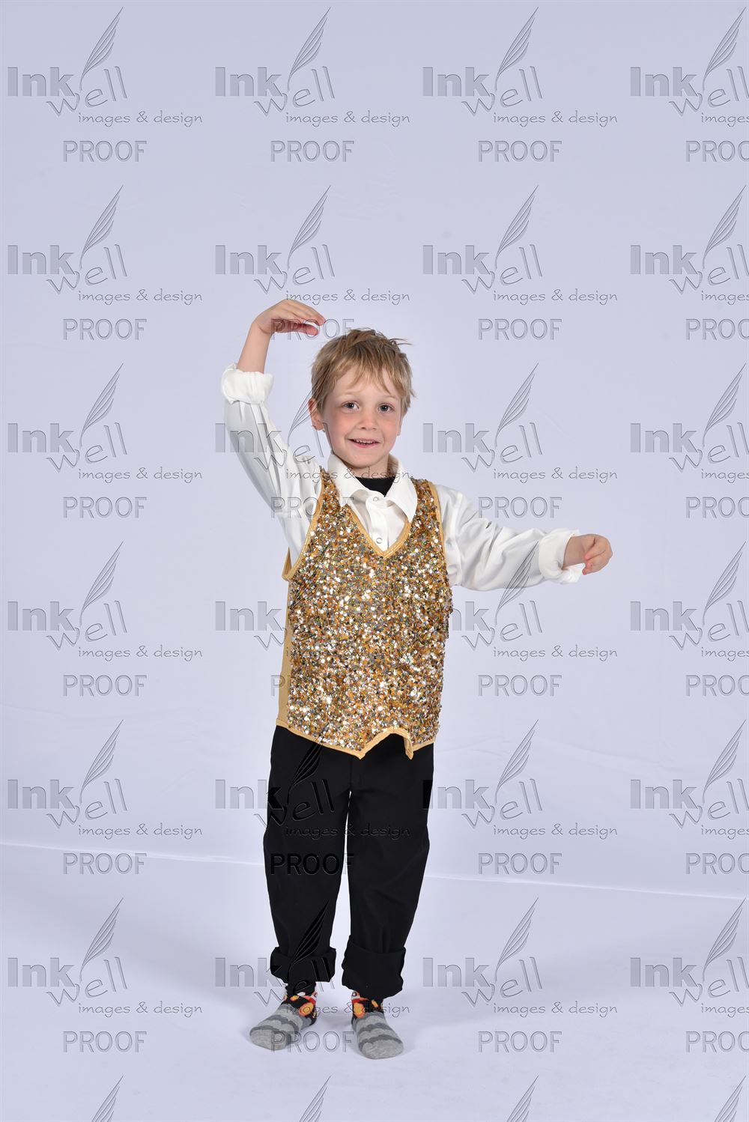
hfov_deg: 30.5
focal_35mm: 44
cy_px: 561
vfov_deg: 44.5
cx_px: 374
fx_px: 1372
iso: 250
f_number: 8
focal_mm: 44
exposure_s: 1/160
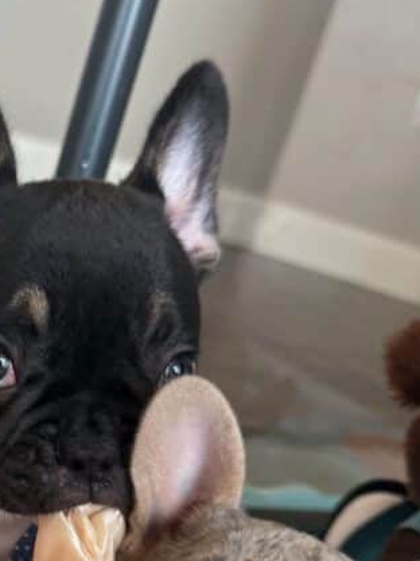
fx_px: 956
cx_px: 5
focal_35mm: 59
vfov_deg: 31.2
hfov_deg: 23.8
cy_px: 509
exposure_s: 1/120
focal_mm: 6.76
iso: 200
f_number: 1.78
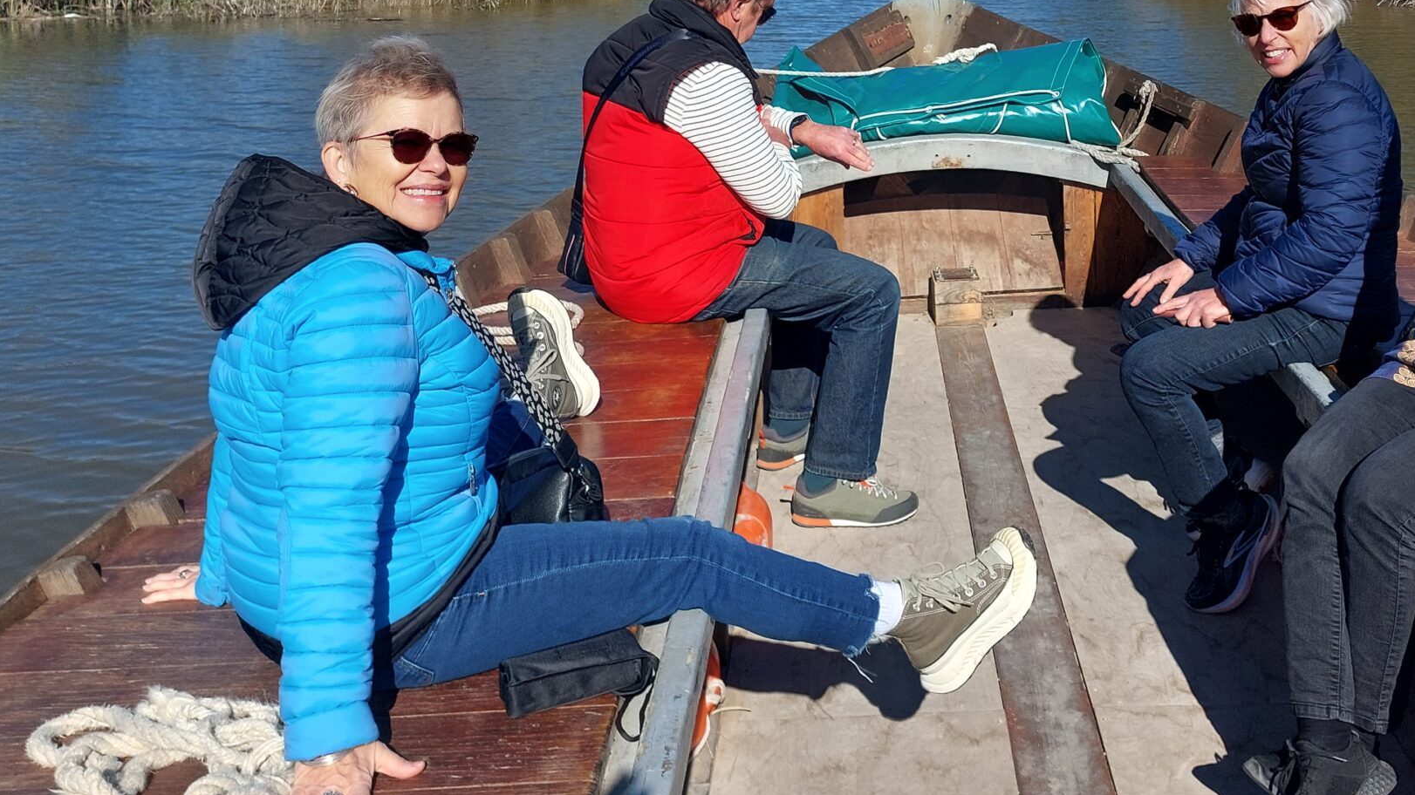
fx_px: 1613
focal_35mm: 43
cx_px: 919
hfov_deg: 46.8
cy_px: 66
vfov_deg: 26.7
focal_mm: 5.23
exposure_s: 1/2036
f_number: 1.8
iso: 25
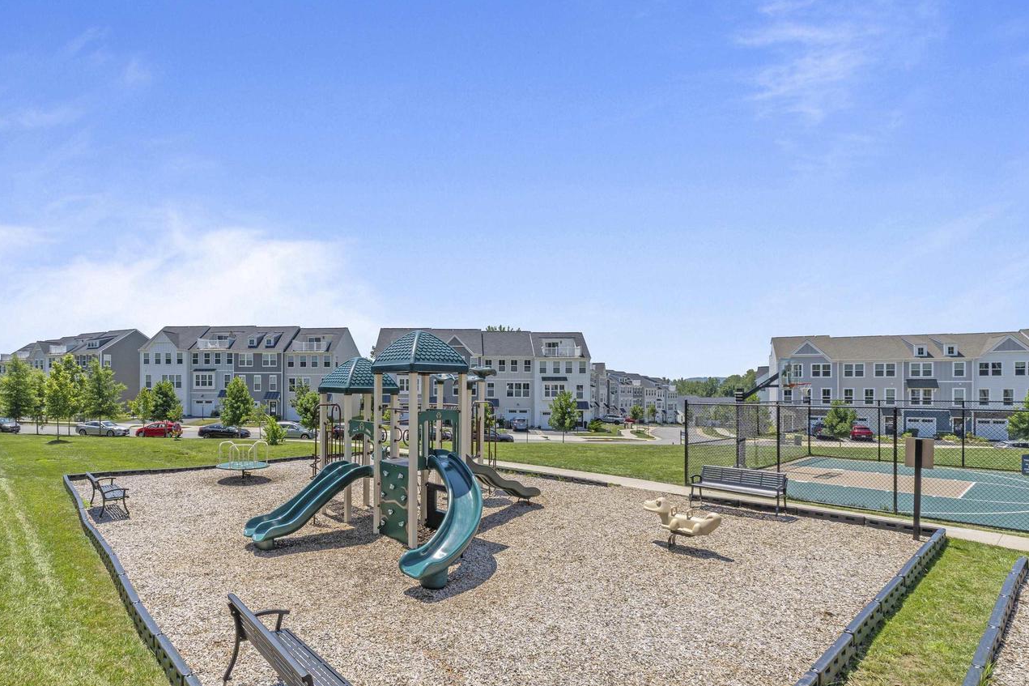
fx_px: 486
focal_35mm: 17
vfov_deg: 70.4
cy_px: 361
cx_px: 461
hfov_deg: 93.0
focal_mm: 10
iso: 100
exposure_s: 1/200
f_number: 10
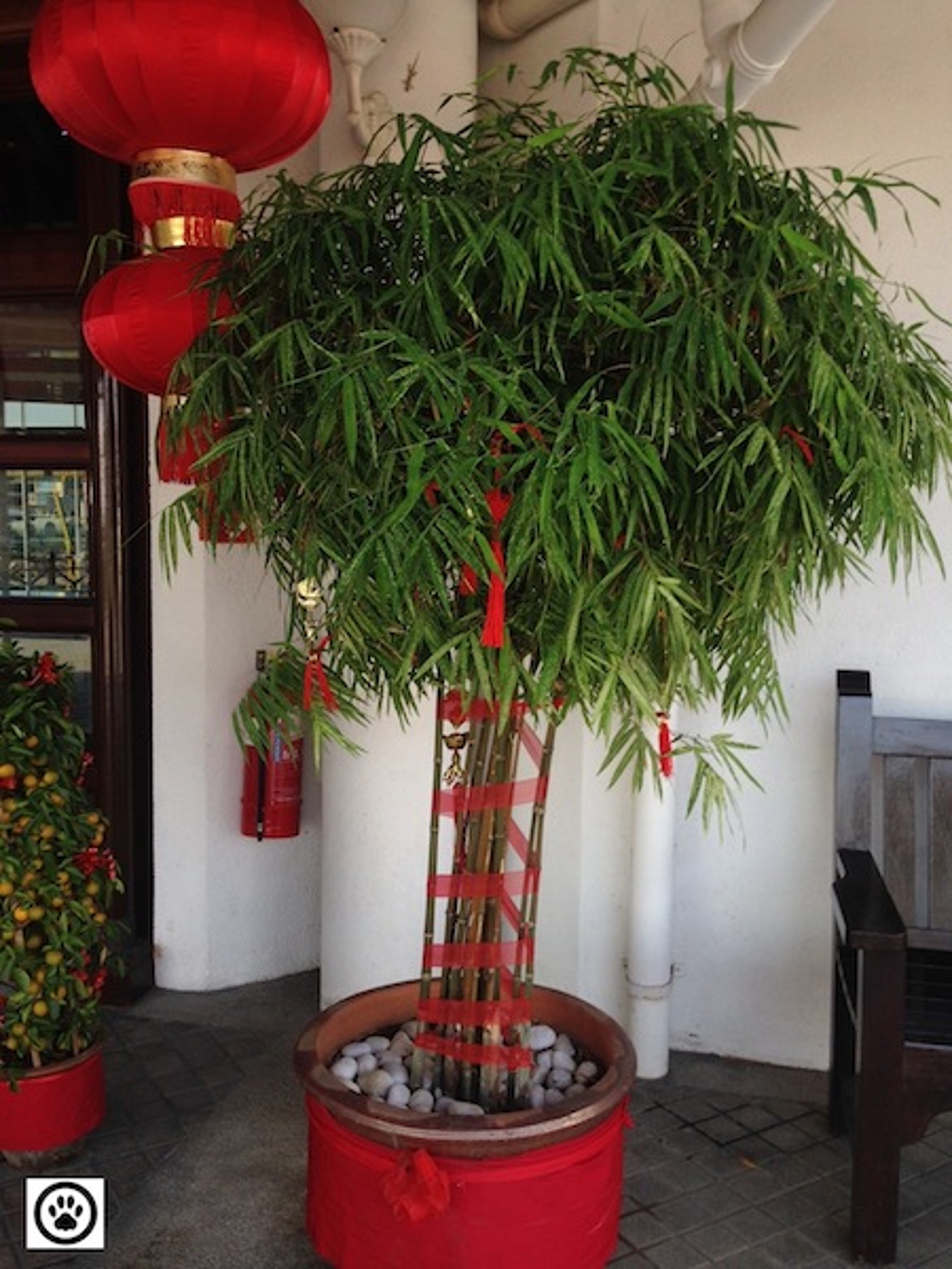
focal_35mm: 33
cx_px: 476
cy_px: 634
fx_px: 1210
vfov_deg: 55.4
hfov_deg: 42.9
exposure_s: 1/181
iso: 50
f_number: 2.4
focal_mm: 4.12
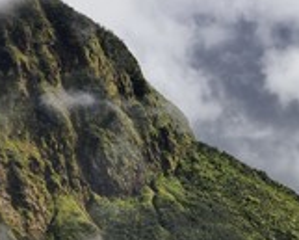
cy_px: 158
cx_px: 39
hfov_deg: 11.2
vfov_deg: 9.0
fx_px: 1514
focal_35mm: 171
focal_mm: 70
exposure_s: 1/320
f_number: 13
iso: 200
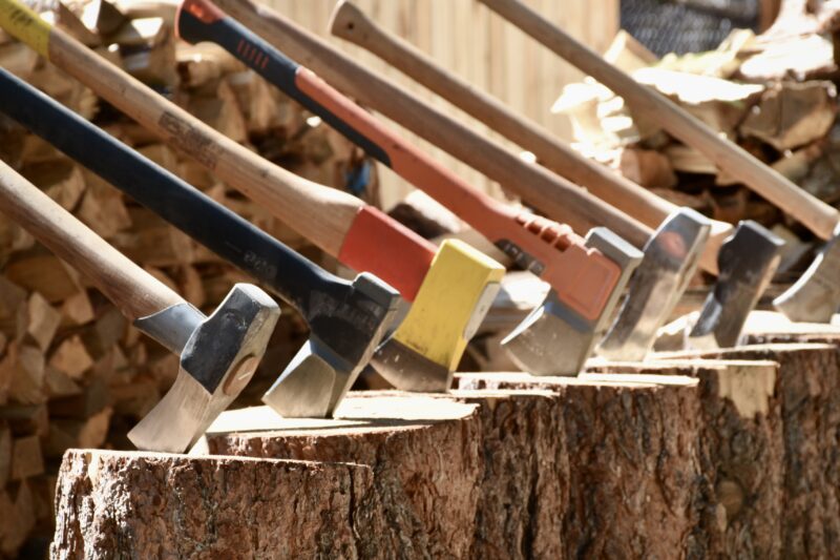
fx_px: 3499
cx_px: 420
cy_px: 280
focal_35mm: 150
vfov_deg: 9.1
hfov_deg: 13.7
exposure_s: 1/250
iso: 360
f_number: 8
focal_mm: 100
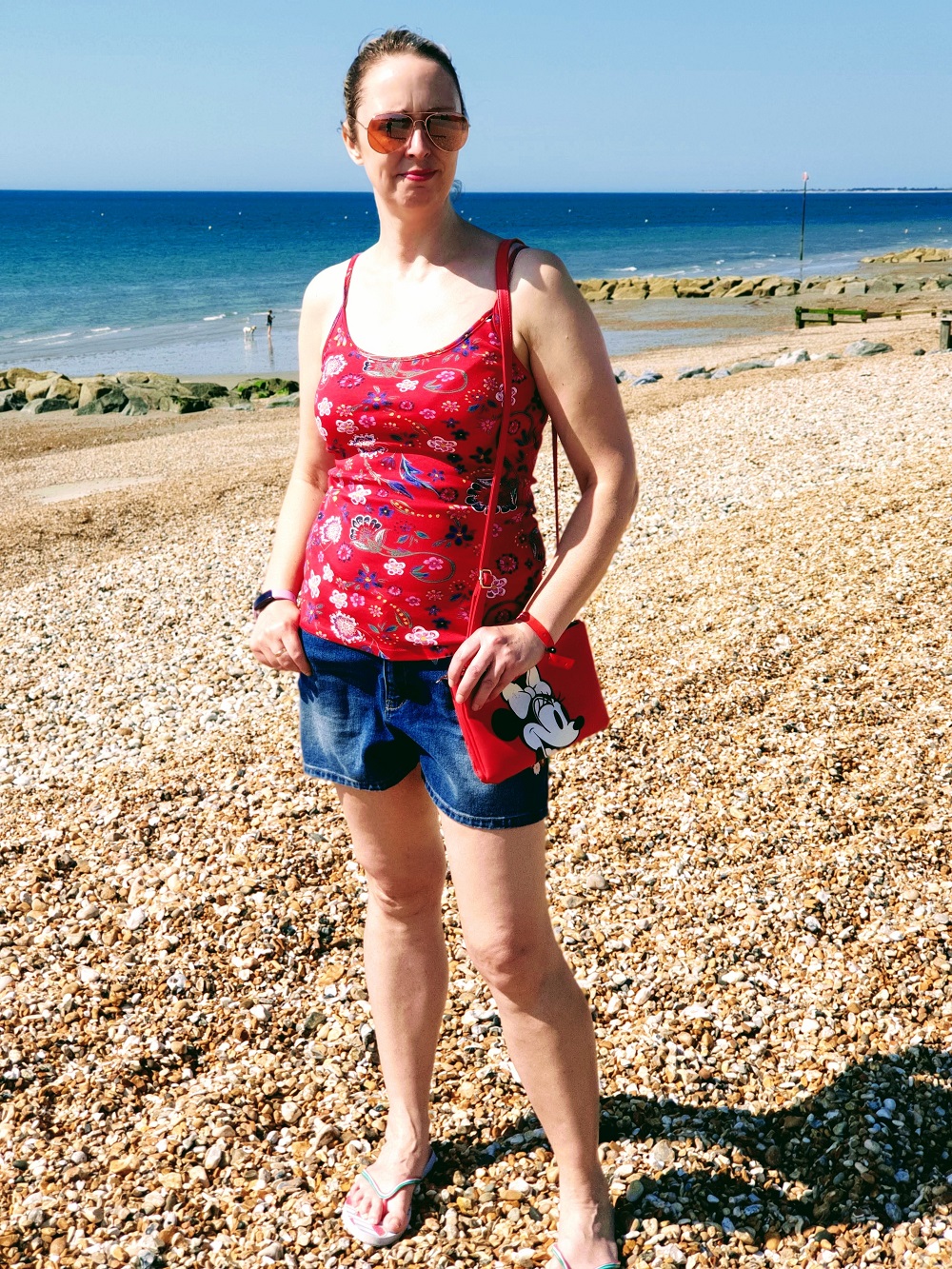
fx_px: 1906
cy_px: 634
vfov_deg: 36.8
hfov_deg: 28.0
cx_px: 476
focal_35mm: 52
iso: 25
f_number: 2.4
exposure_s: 1/866
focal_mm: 6
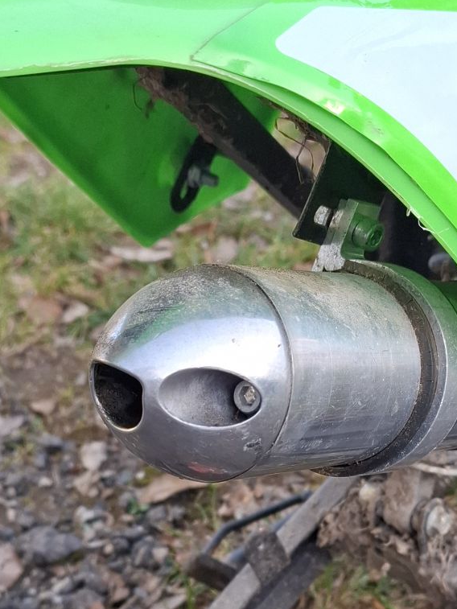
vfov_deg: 30.8
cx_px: 202
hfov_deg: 23.6
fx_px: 1091
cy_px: 430
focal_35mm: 62
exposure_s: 1/175
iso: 50
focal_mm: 5.54
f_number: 1.8
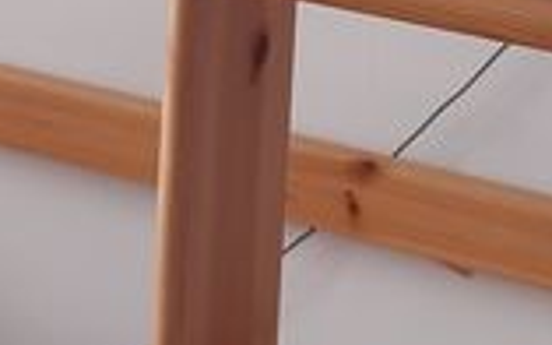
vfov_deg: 7.3
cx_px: 123
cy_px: -250
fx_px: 2647
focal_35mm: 176
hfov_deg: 11.9
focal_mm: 3.92
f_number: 1.7
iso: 50
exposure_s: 1/50
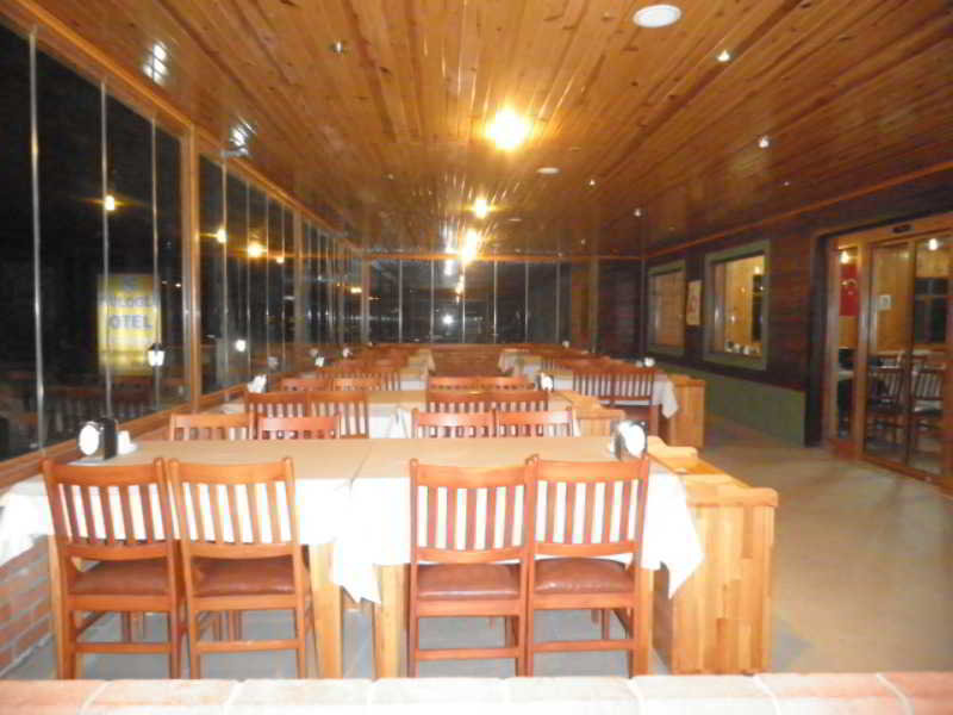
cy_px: 358
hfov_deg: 71.6
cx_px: 476
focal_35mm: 24
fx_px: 661
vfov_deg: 56.8
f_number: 3.3
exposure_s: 1/30
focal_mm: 4.3
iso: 1250
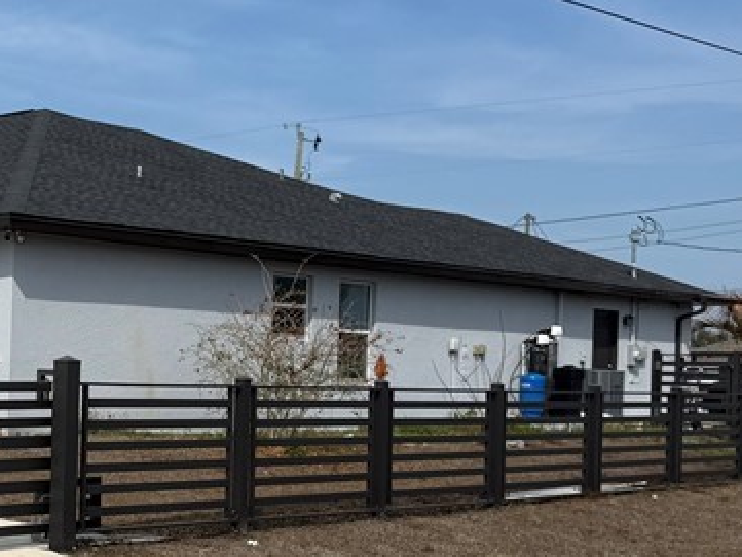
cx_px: 12
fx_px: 1458
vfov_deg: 21.6
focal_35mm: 68
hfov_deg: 27.1
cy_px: 360
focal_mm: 6.76
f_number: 1.78
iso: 80
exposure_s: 1/8130
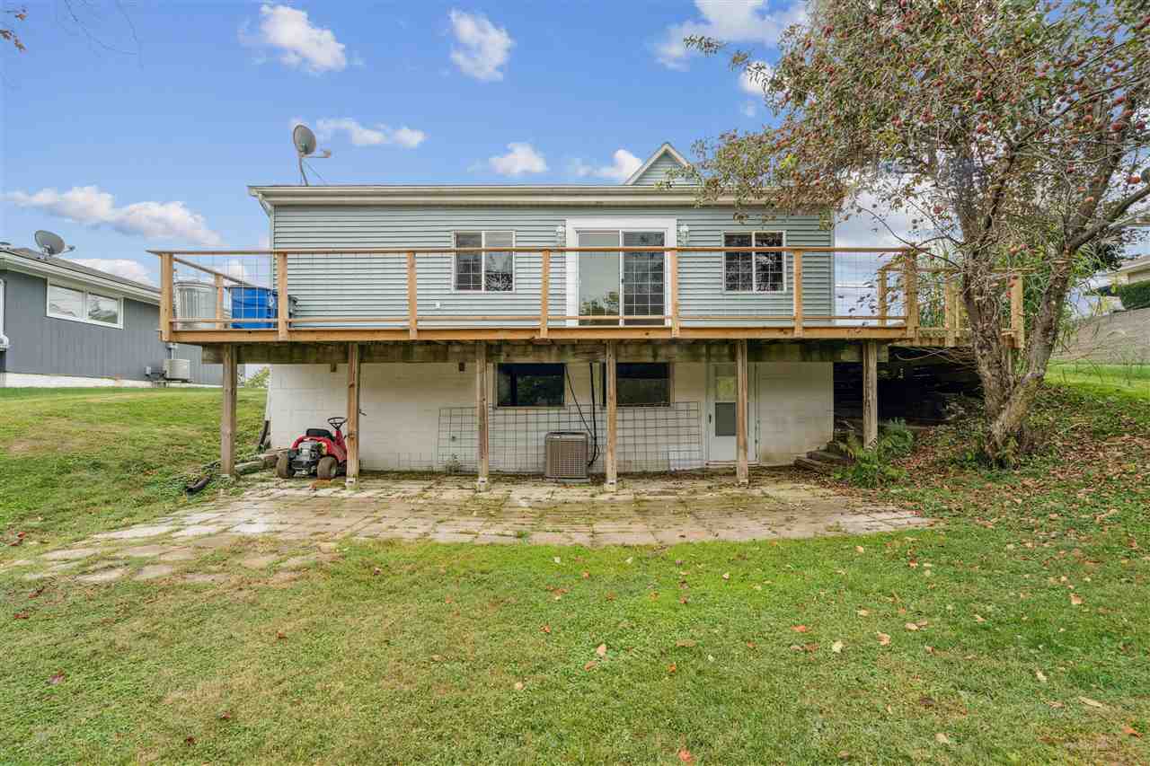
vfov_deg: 73.7
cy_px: 383
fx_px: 511
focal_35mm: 16
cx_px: 575
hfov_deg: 96.7
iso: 400
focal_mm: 16
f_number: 10
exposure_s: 1/80
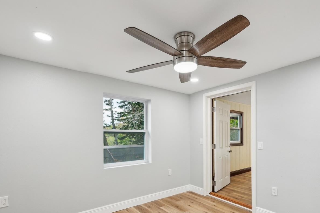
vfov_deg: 63.4
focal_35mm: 19
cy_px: 136
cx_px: 177
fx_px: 169
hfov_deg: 86.6
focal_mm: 14
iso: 1000
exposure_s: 1/50
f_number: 7.1
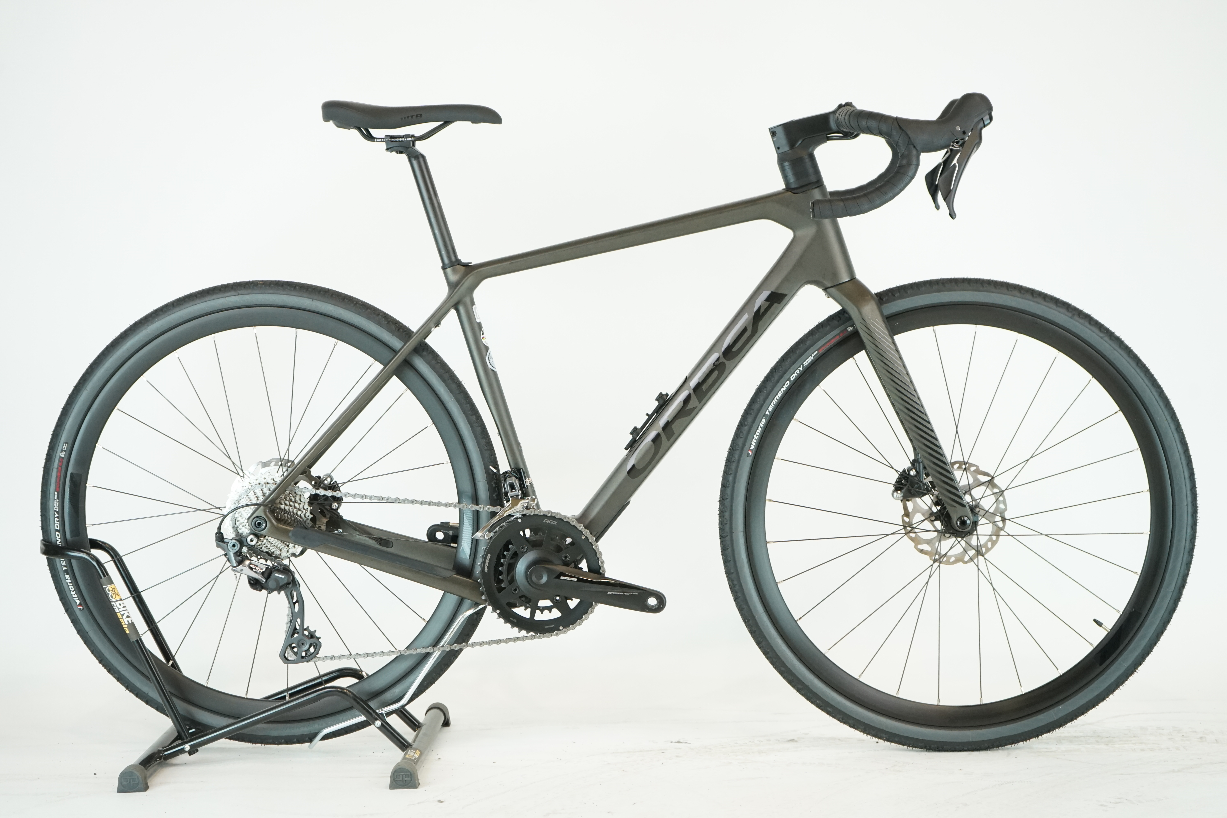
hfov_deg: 31.0
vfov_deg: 20.9
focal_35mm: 65
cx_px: 614
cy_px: 409
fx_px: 2215
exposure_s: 1/200
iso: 2000
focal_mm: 65
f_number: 6.3
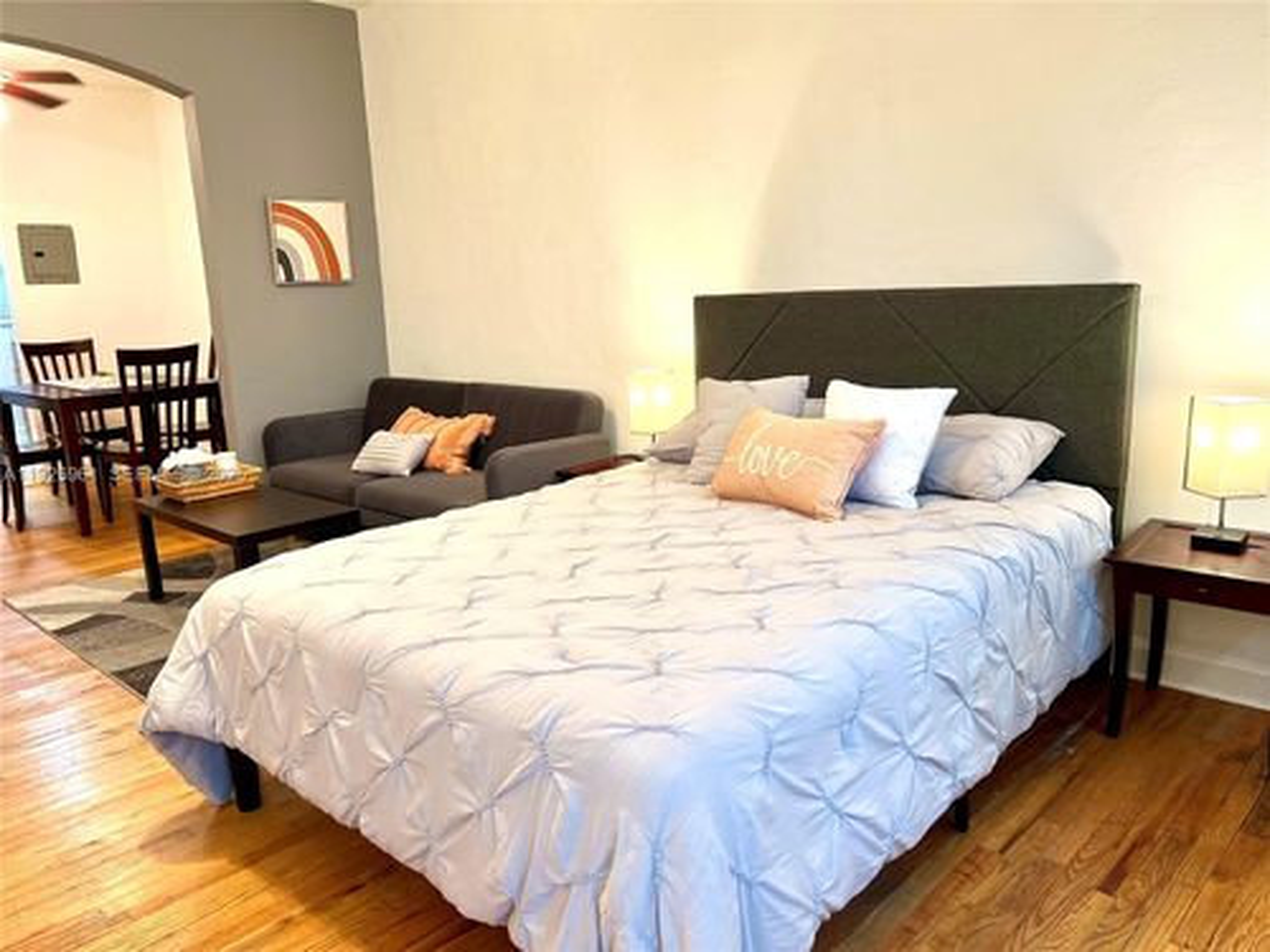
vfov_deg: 53.1
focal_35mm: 26
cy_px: 476
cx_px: 635
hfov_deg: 67.3
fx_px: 954
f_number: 1.5
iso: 125
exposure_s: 1/60
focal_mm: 5.7
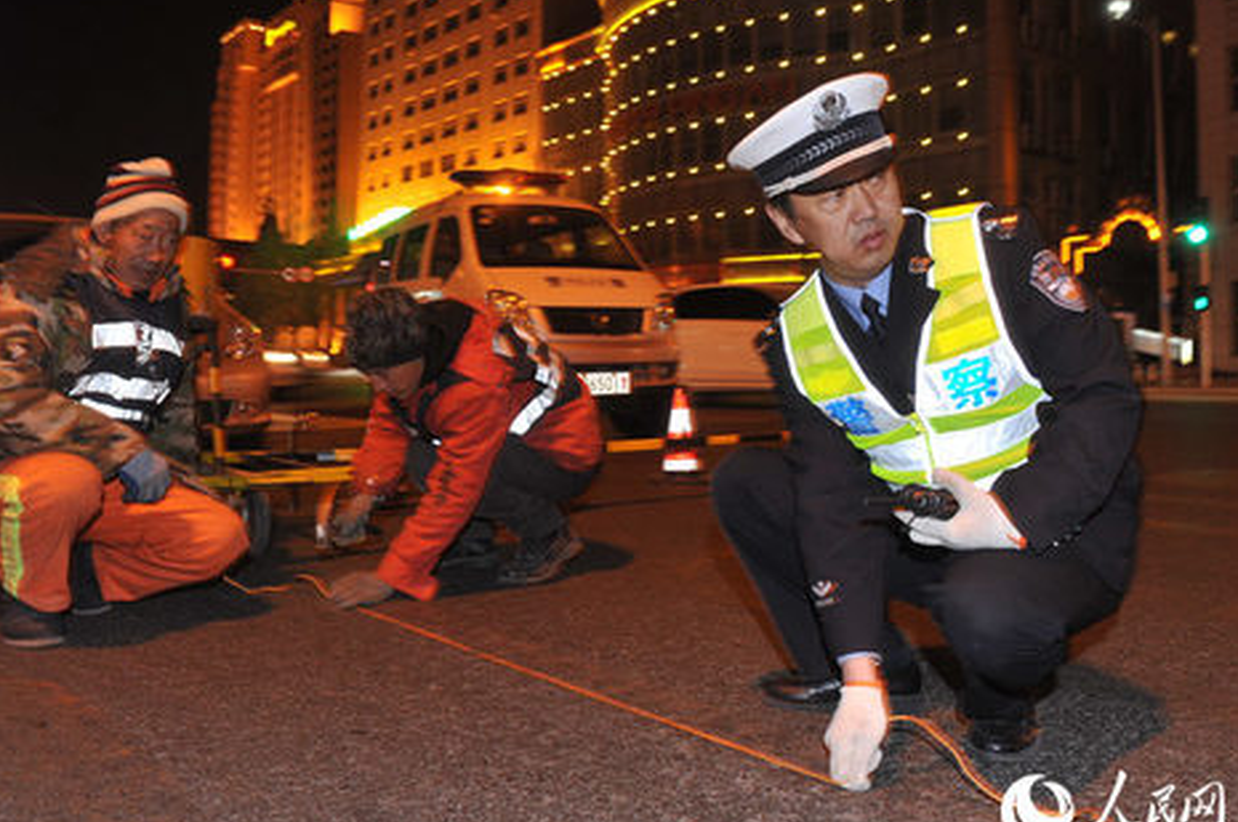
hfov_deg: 60.3
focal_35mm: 31
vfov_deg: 42.1
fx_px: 1065
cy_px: 344
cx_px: 602
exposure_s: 1/10
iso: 800
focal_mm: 24
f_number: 5.6
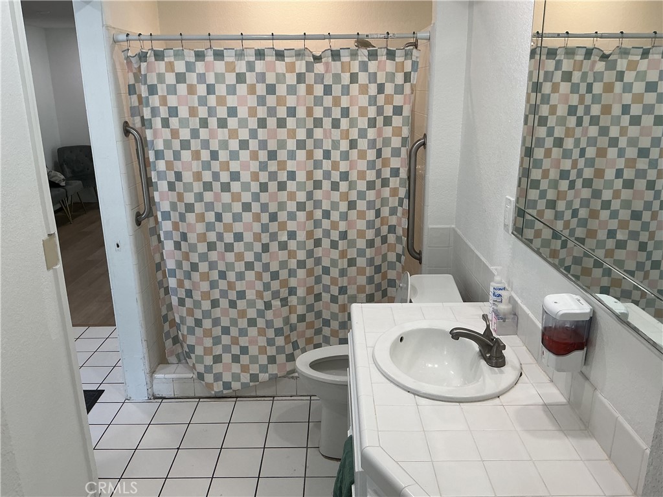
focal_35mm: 29
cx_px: 332
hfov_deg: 61.7
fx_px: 555
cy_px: 248
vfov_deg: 48.2
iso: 50
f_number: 1.8
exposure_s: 1/120
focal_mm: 3
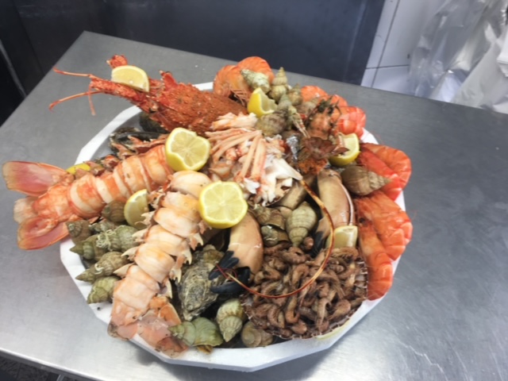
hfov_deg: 61.7
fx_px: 426
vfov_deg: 48.2
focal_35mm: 29
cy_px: 190
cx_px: 254
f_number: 2.2
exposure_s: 1/50
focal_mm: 4.15
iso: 32
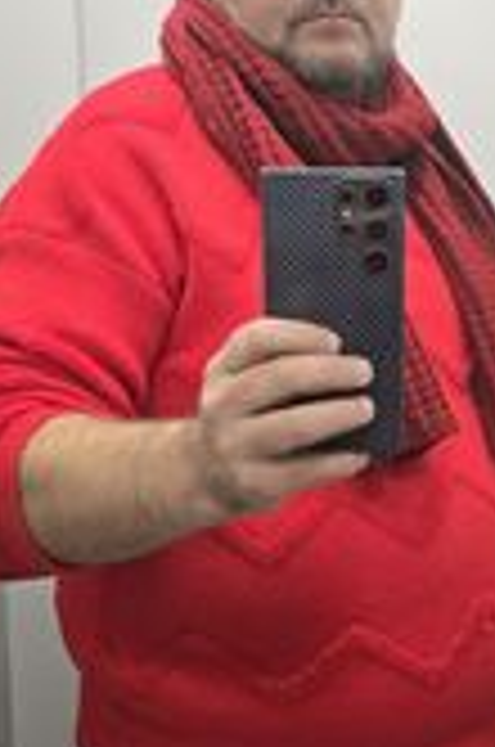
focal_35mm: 52
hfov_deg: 25.5
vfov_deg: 38.3
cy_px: 364
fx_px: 1077
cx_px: 382
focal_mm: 6.3
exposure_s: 1/100
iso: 200
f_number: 1.7
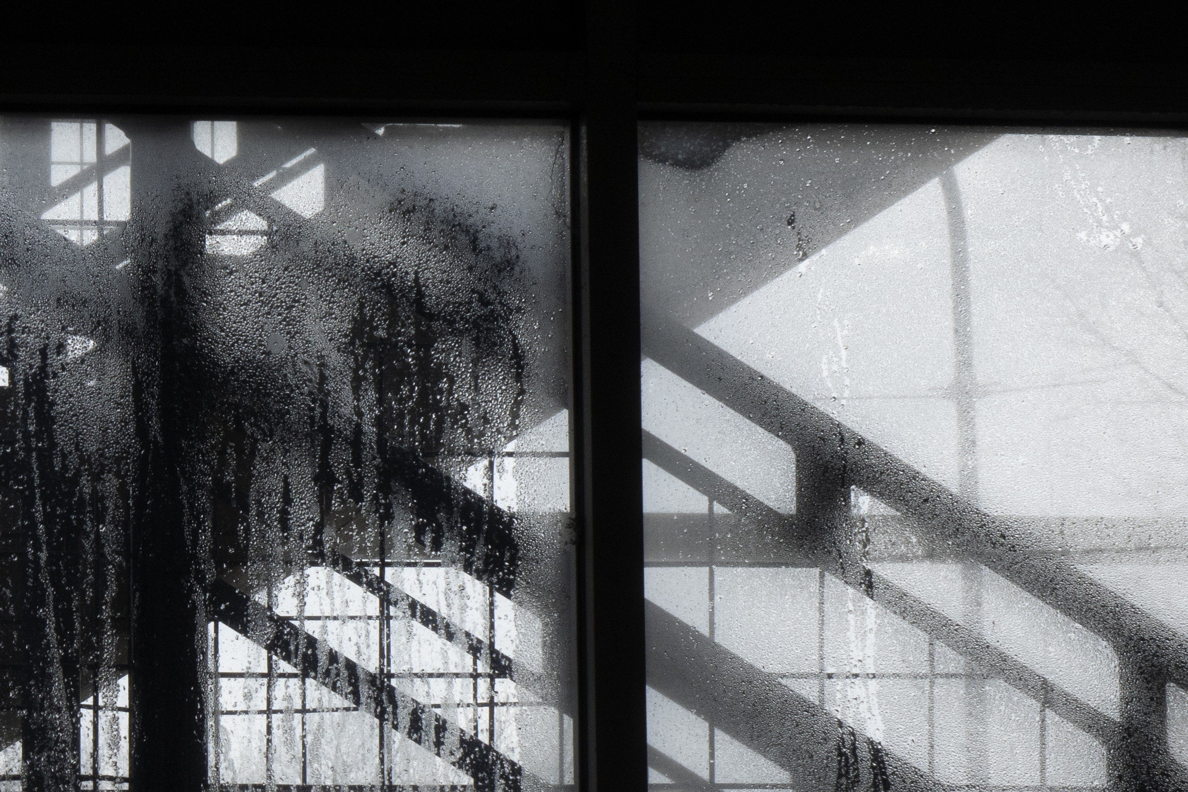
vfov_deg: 8.7
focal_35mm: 158
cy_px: 590
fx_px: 5214
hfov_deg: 13.0
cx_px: 312
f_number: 9
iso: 320
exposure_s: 1/100
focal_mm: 28.47
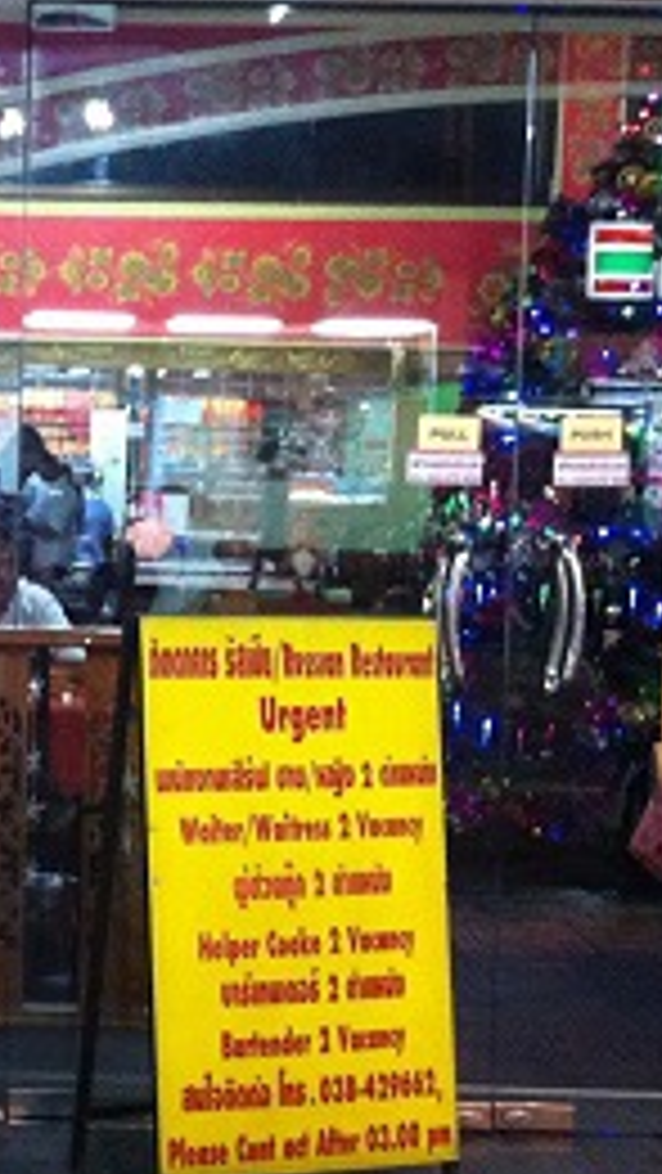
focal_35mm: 73
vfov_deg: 29.0
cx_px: -41
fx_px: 2276
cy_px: 574
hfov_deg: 16.1
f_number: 2.8
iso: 640
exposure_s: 1/15
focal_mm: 3.85
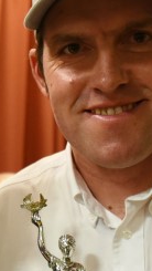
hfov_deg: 10.2
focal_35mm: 118
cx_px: 14
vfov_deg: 17.4
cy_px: 310
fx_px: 845
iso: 2000
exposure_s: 1/100
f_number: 2.8
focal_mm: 24
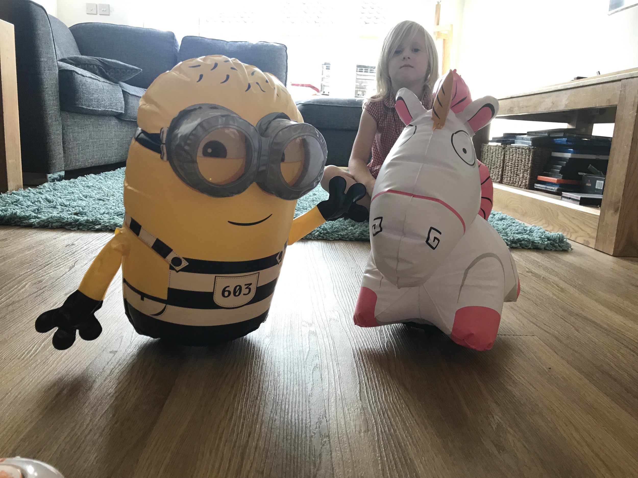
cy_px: 239
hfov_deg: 63.4
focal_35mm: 28
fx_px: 516
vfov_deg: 49.7
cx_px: 319
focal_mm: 3.99
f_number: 1.8
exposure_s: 1/33
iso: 25
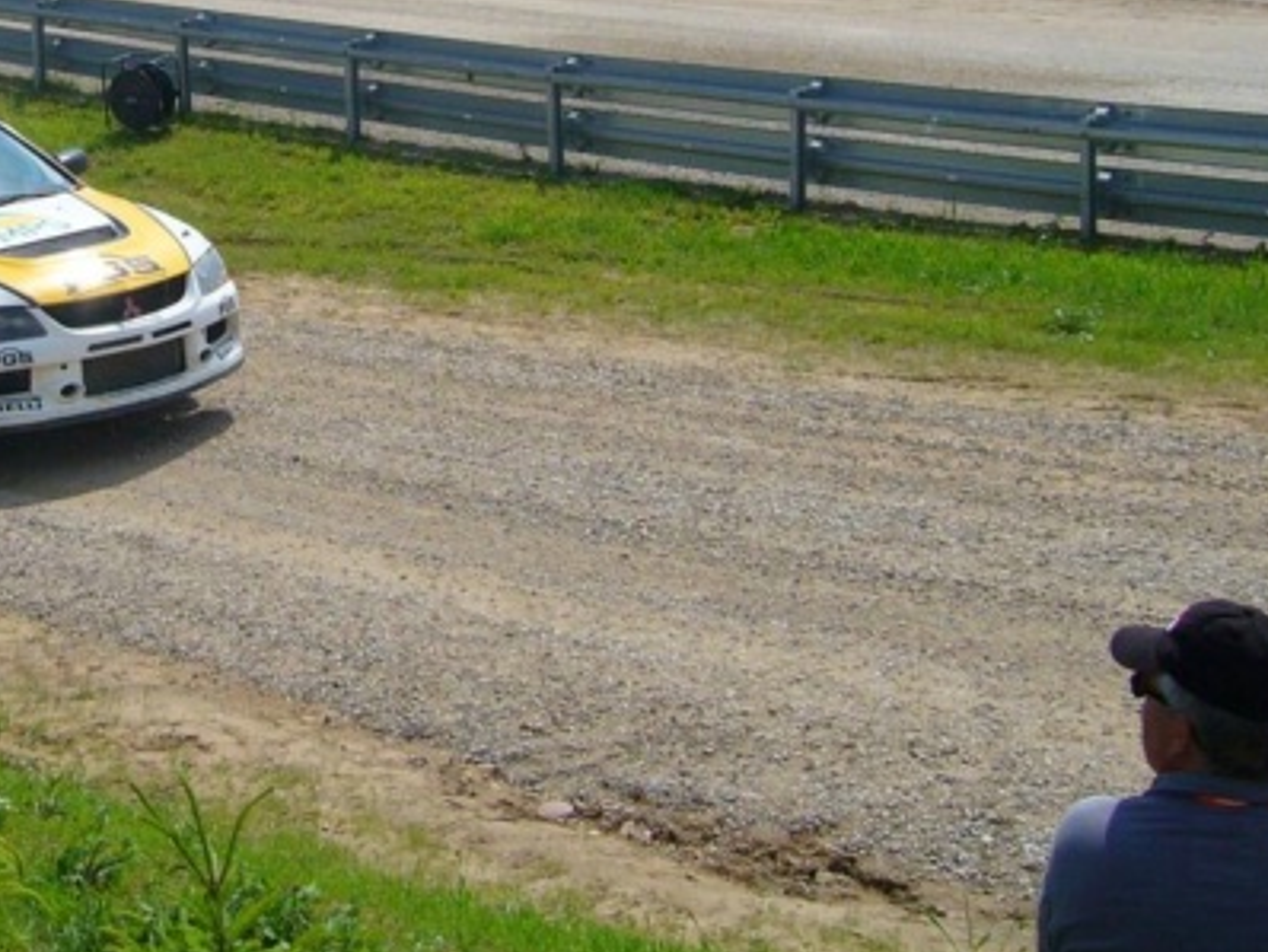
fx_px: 2749
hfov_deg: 25.6
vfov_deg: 19.3
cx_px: 272
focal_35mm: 75
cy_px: 92
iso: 100
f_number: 5.6
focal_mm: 5.8
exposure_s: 1/640
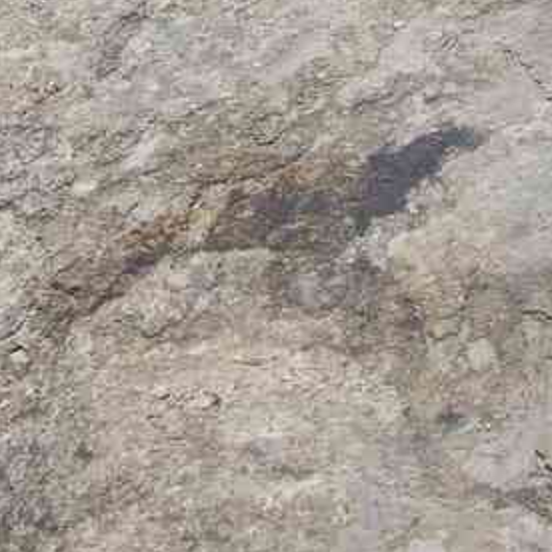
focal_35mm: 116
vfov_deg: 13.7
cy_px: -391
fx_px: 2084
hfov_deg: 15.0
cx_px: 436
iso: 200
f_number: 11
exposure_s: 1/125
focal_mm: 25
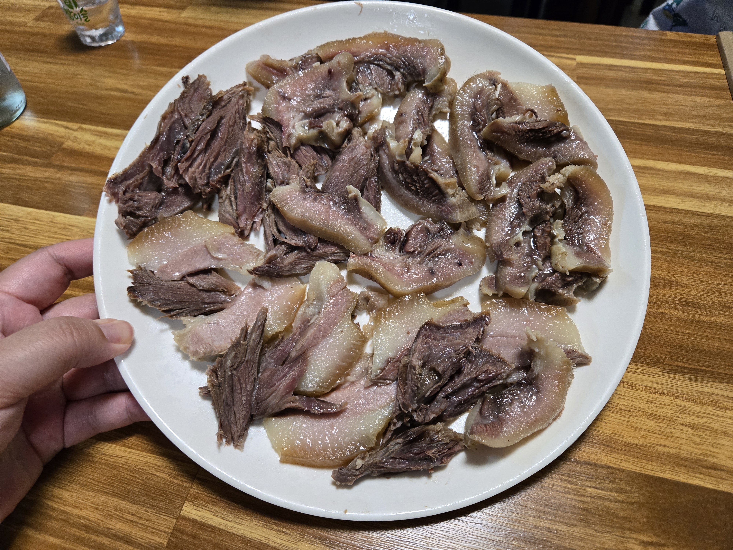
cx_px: 366
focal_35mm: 23
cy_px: 275
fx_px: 487
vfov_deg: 58.9
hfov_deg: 73.9
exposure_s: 1/120
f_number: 1.8
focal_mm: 5.4
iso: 400
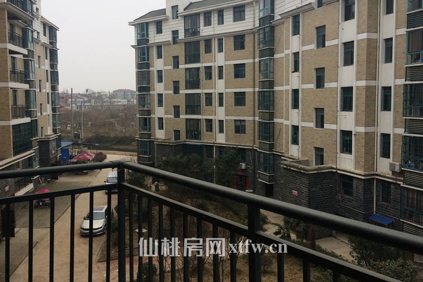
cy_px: 121
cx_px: 207
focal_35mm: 31
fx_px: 364
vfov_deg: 42.2
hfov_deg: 60.3
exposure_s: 1/182
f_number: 2.2
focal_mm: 4.15
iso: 32
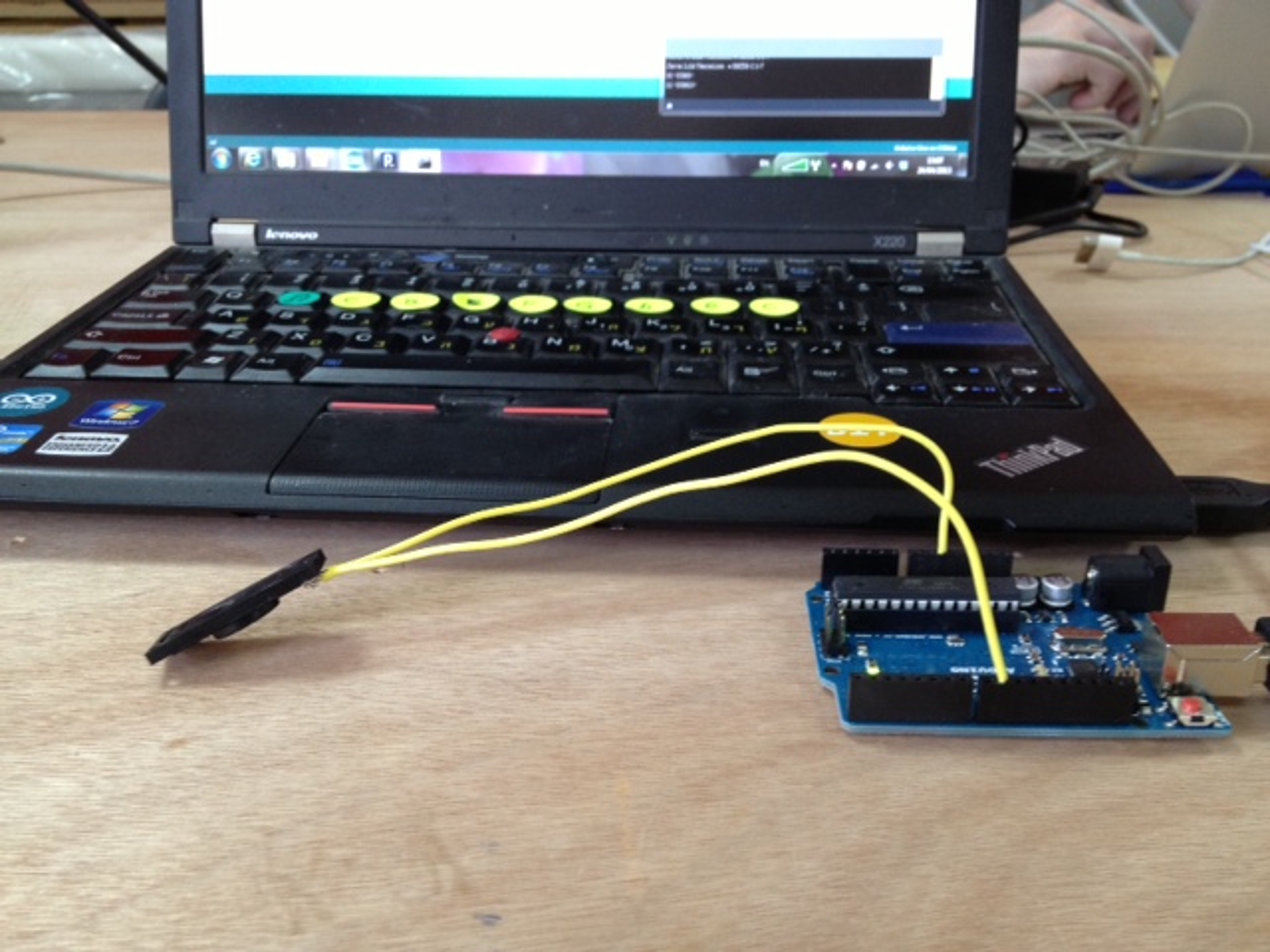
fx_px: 1284
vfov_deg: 40.7
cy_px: 476
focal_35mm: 35
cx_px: 635
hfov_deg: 52.6
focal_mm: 4.28
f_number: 2.4
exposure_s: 1/20
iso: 100
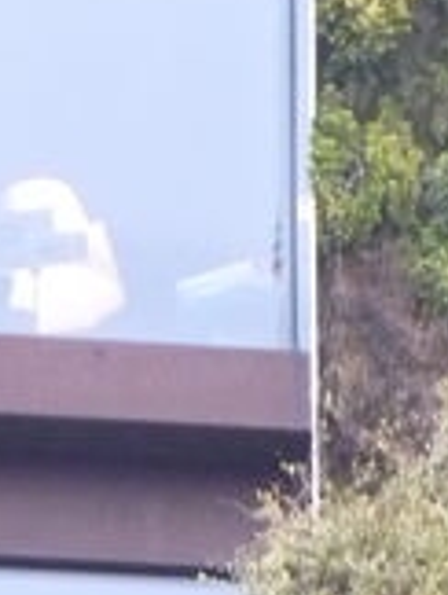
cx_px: 969
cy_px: 533
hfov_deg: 1.7
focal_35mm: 897
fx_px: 15438
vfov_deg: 2.2
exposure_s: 1/40
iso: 400
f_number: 3.6
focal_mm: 25.2
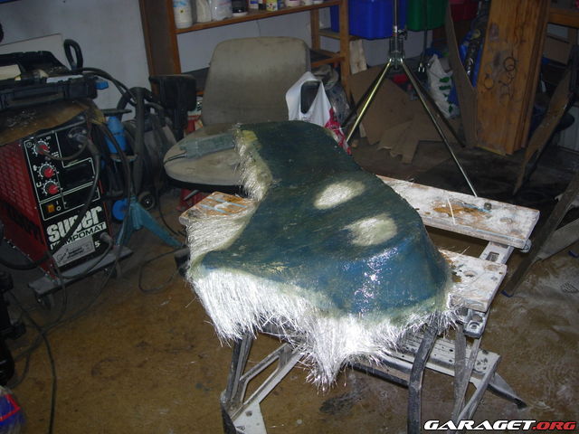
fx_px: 636
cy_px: 217
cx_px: 290
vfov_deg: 37.7
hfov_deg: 49.0
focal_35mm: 38
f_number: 2.8
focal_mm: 7.8
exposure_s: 1/64
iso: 79
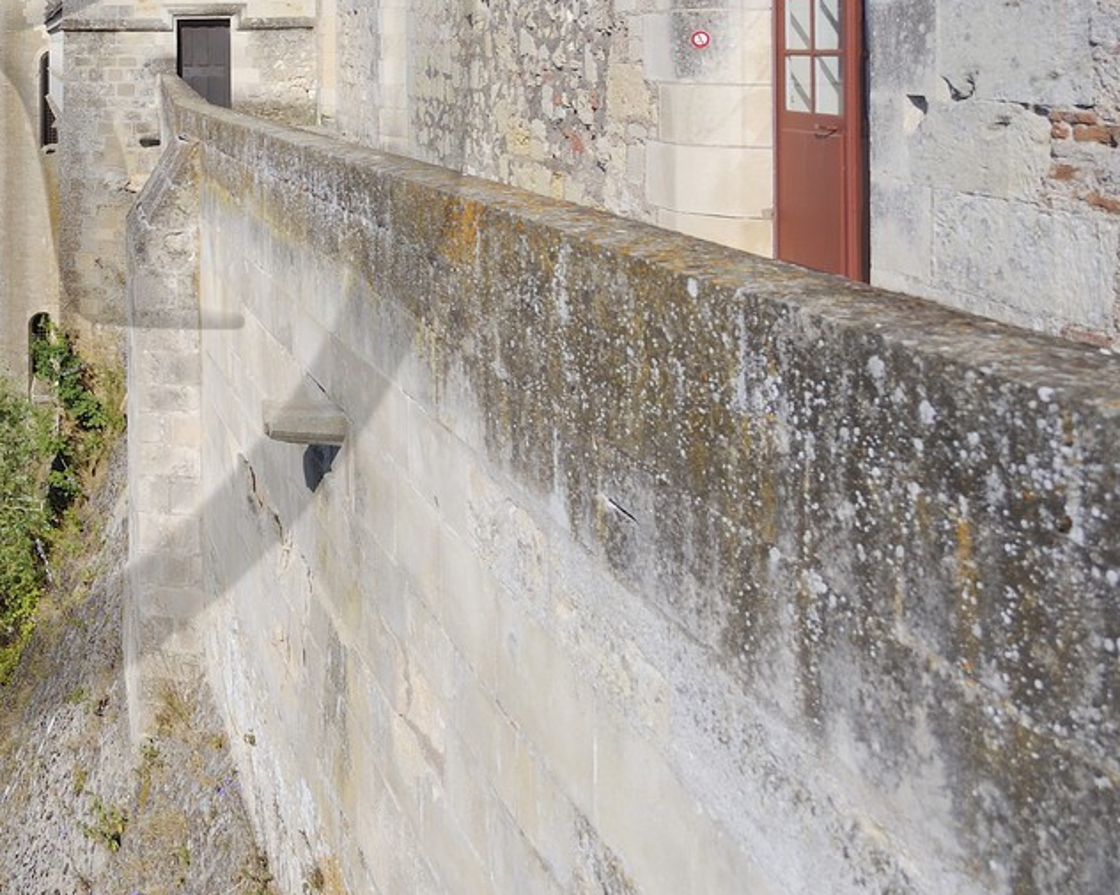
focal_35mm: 38
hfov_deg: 35.8
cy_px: 41
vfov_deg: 36.0
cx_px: -268
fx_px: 1259
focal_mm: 16
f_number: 5.6
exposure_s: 1/2000
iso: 200
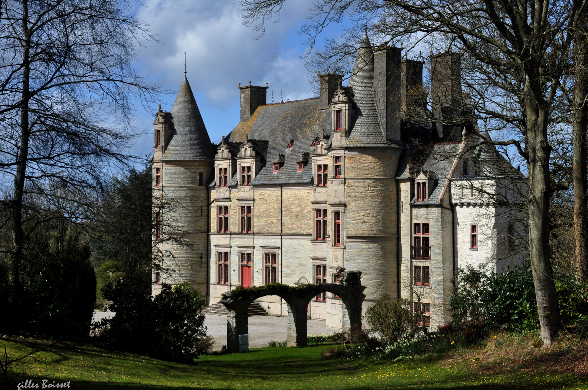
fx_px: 1028
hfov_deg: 31.9
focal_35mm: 63
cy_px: 195
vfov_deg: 21.5
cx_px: 294
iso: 400
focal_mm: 42
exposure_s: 1/500
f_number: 8
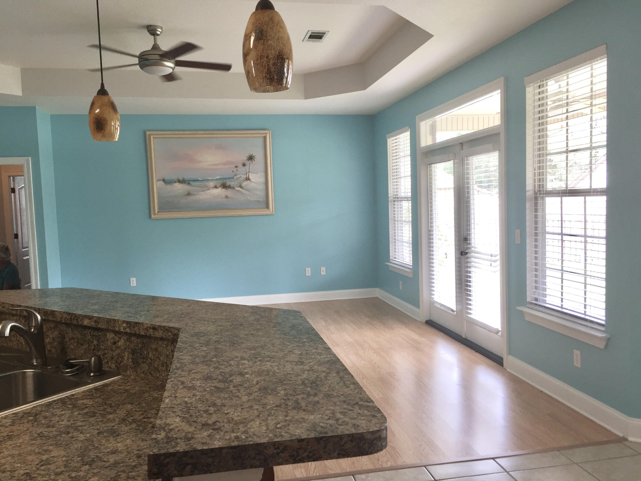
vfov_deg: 48.2
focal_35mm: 29
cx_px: 320
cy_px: 240
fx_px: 537
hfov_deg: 61.7
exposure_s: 1/60
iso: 40
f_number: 2.2
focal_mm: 4.15
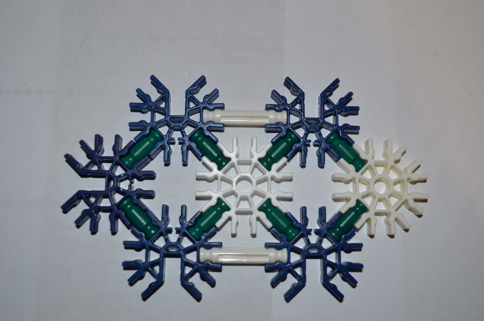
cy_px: 160
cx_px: 242
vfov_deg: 34.1
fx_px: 523
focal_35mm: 39
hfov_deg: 49.6
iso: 200
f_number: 5.6
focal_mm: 26
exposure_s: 1/30
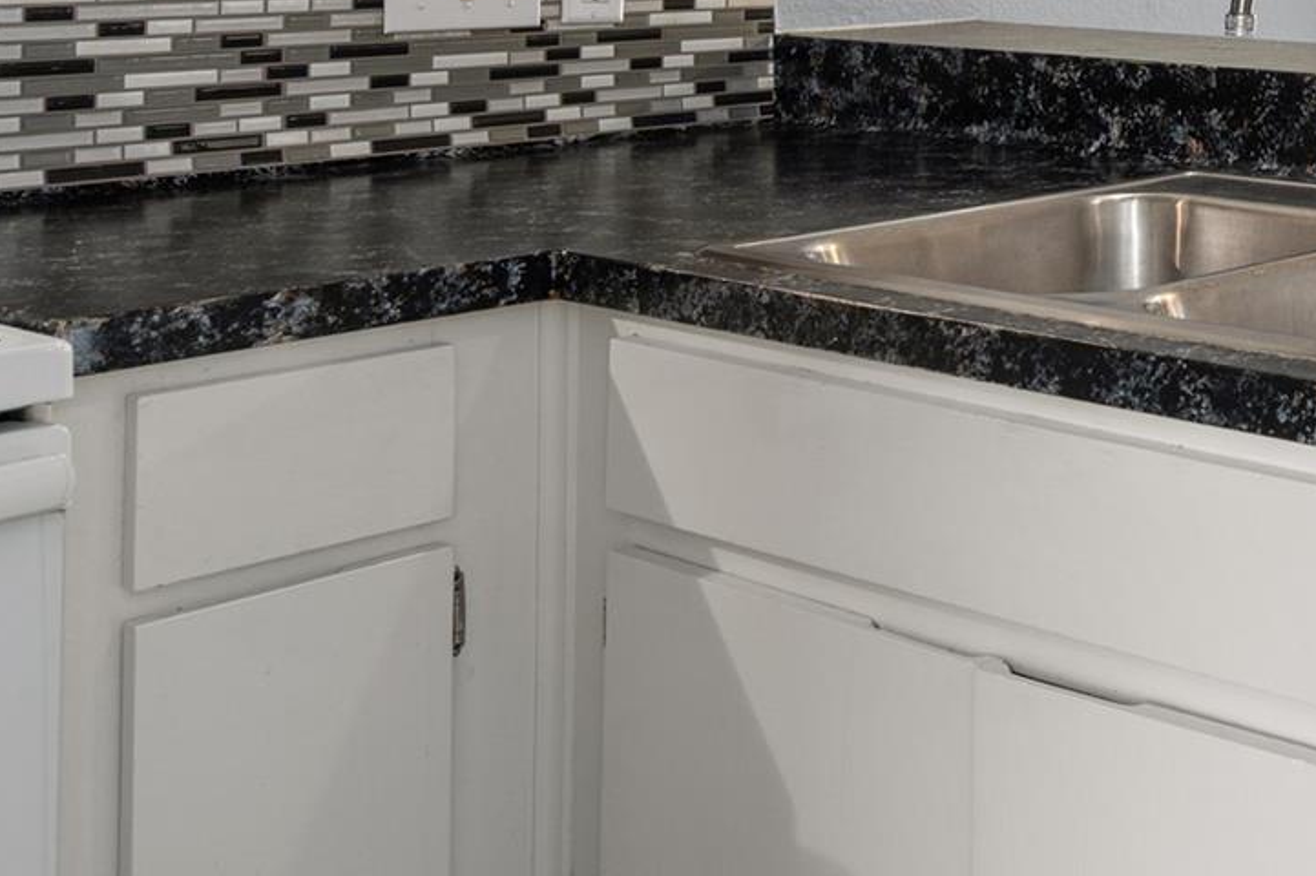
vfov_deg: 23.3
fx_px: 1973
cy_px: -127
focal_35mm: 54
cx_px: 1745
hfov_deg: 29.2
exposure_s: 1/10
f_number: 8
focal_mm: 19
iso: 500
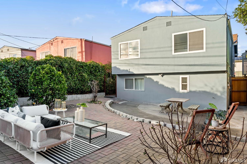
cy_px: 82
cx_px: 124
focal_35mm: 24
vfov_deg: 53.1
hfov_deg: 73.7
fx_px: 165
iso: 400
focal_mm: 24
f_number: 14
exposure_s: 1/160
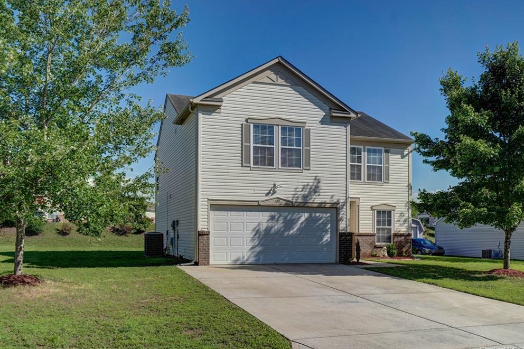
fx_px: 480
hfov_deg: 57.2
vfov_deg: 40.0
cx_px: 267
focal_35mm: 33
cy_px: 174
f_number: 6.3
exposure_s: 1/2000
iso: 320
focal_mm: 32
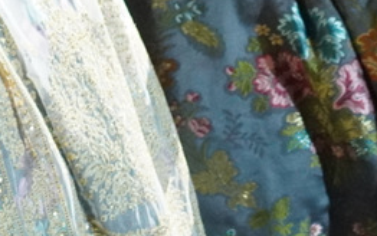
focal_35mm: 701
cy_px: -282
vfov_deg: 1.9
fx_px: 7205
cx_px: -165
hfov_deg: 3.0
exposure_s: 1/160
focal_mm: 100
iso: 5000
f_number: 5.6
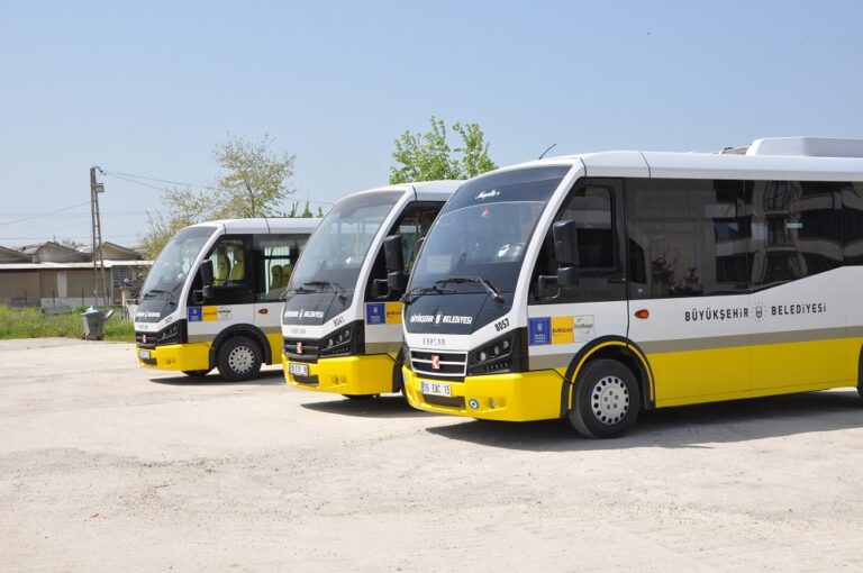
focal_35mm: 45
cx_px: 432
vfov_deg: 29.8
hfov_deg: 43.7
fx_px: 1077
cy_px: 286
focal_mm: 30
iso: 400
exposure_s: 1/500
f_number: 11
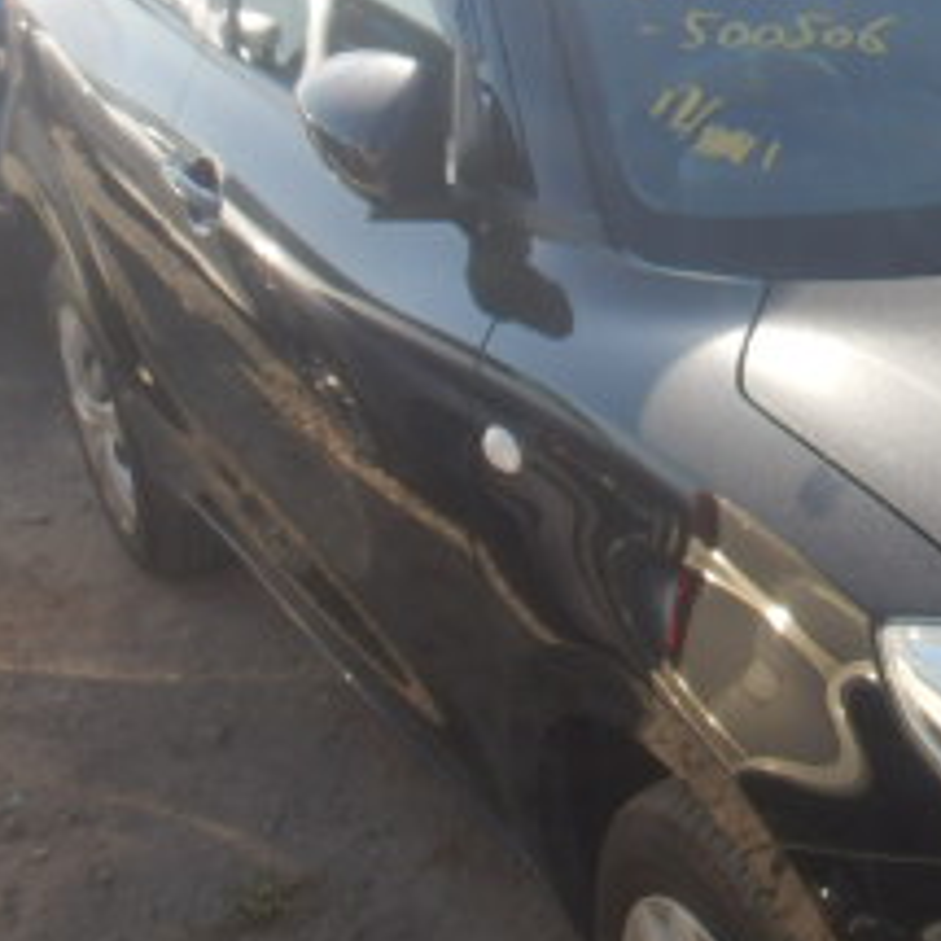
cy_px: 569
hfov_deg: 24.7
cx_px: 1134
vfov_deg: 27.2
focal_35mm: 63
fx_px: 1938
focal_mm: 4.3
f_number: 2.8
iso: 125
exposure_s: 1/200
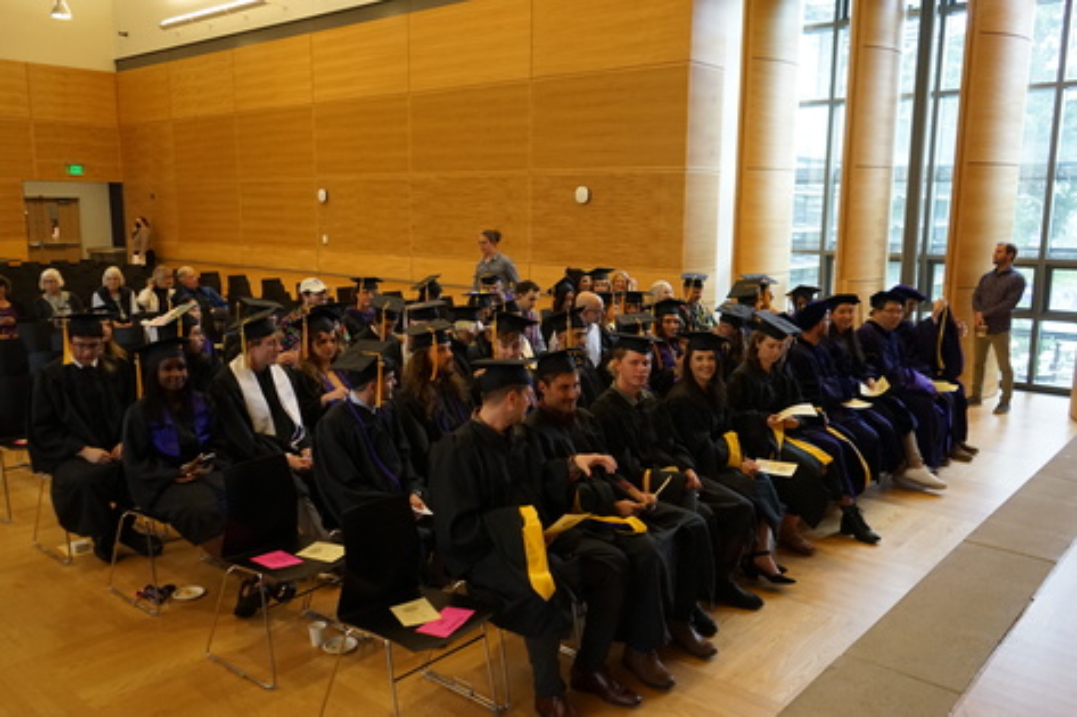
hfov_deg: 63.7
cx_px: 538
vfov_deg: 44.9
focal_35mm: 29
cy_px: 358
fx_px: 867
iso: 2500
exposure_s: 1/160
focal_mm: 29
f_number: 3.5
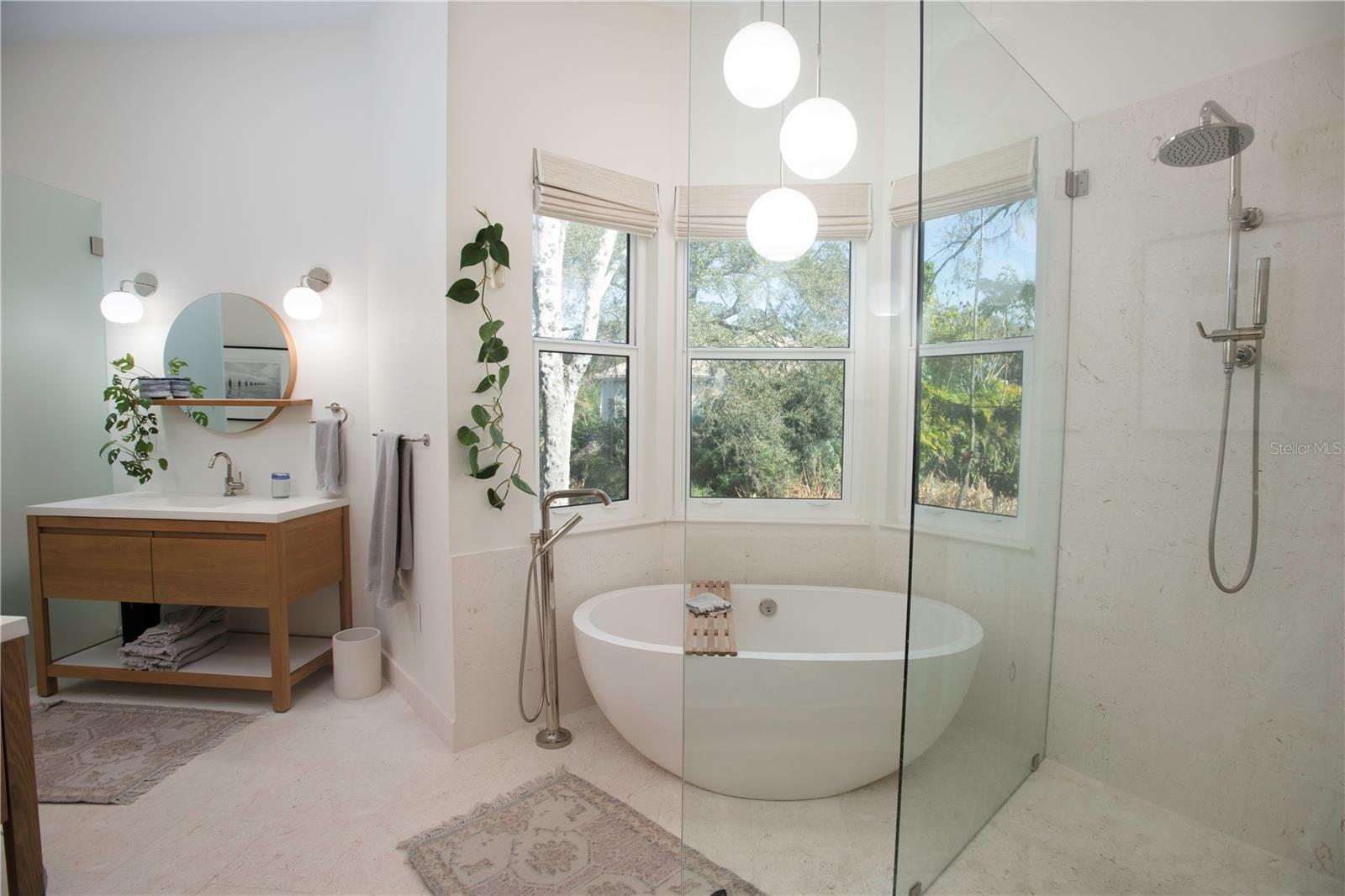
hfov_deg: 93.3
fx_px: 635
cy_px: 448
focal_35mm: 17
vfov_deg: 70.4
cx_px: 672
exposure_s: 1/320
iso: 400
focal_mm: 17
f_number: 6.3
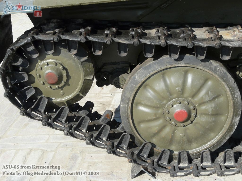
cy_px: 90
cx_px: 121
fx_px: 371
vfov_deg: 27.5
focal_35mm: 53
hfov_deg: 36.2
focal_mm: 8.8
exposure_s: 1/250
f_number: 5.6
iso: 100
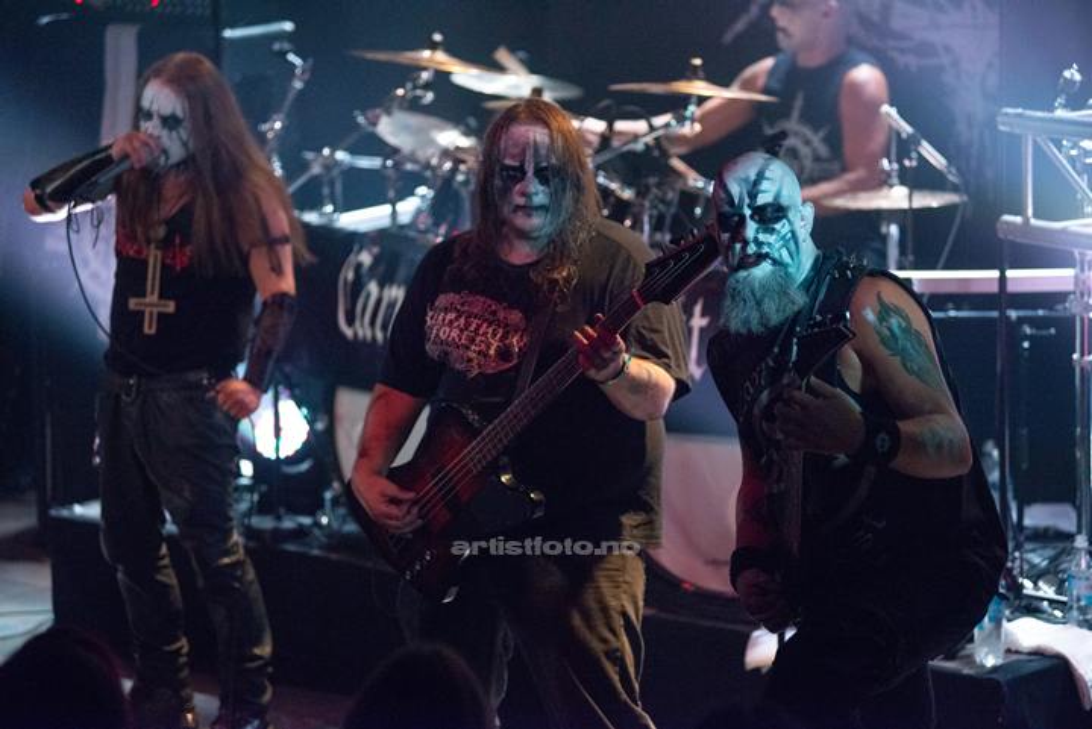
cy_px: 364
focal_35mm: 135
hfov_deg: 15.2
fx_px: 4097
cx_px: 546
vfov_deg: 10.2
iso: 5000
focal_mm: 135
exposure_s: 1/640
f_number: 3.2
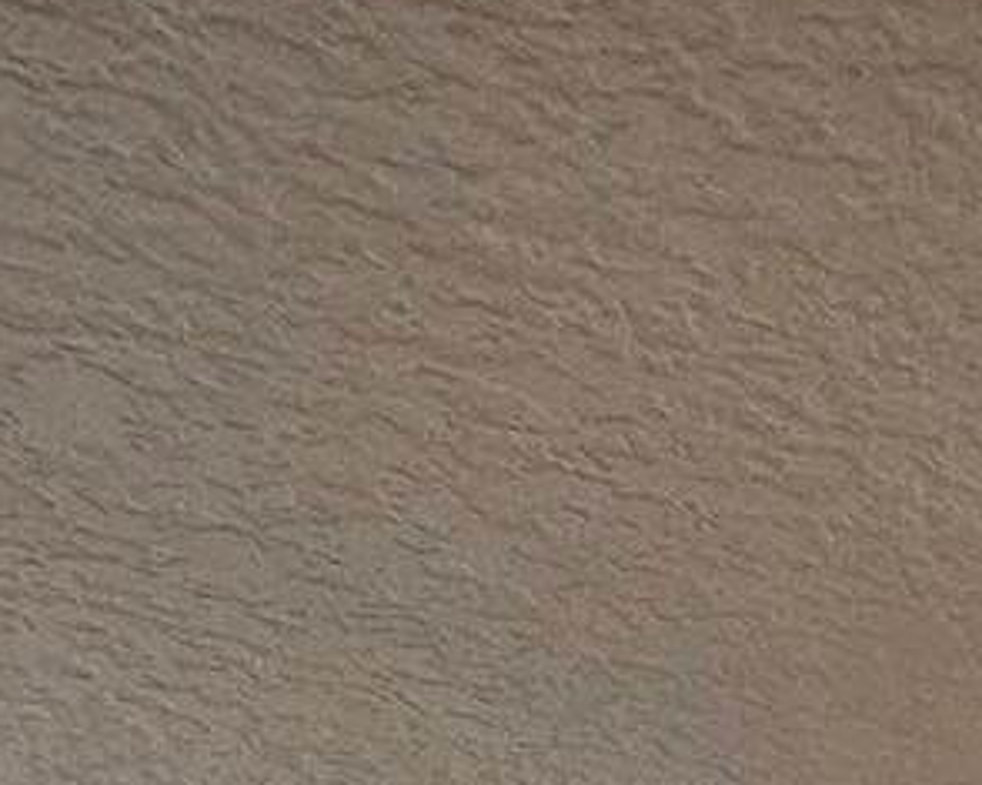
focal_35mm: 69
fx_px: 2005
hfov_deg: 24.7
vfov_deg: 14.4
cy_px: 1904
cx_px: 1199
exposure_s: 1/60
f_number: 2.2
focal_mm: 2.2
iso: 400
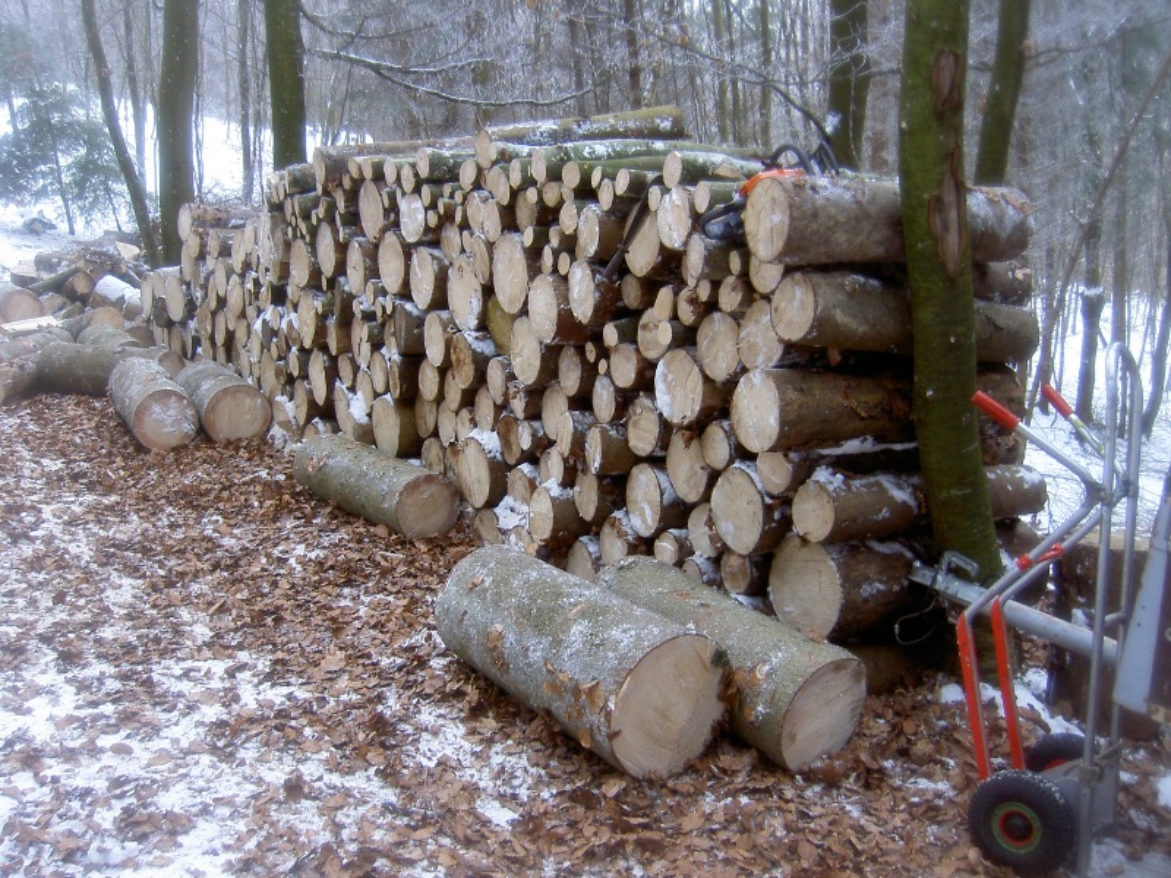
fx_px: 1150
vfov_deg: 41.8
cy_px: 439
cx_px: 586
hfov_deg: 54.0
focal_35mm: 34
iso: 100
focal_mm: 5.6
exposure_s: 1/60
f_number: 2.8
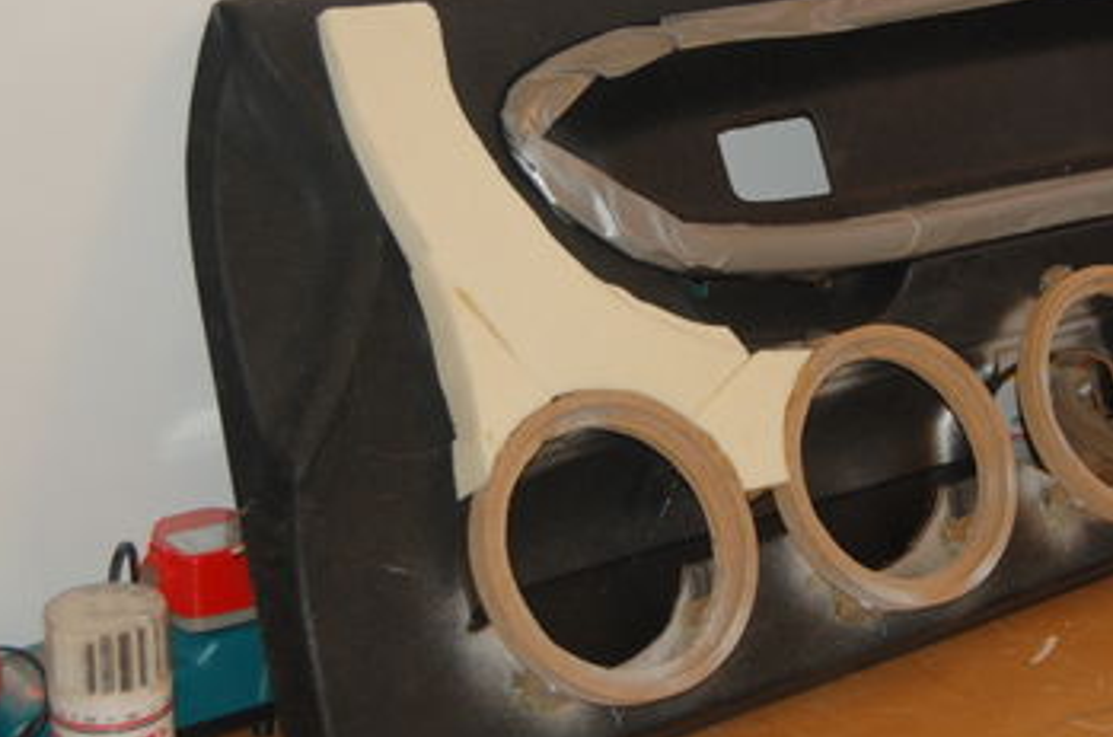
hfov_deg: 26.1
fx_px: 2375
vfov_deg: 17.6
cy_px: 325
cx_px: 810
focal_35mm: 77
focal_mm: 28
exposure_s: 1/60
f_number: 4.2
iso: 400
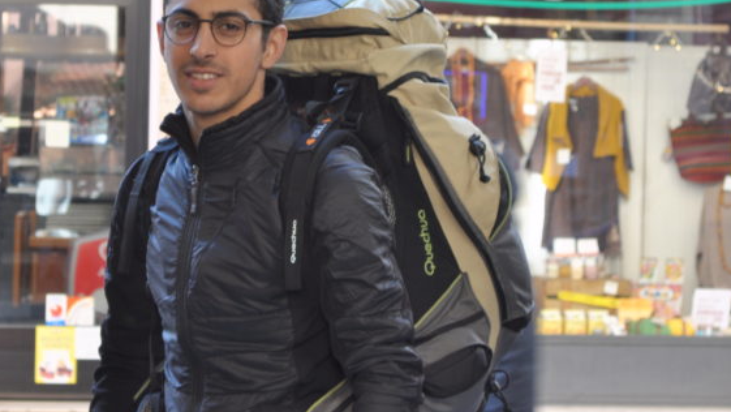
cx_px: 289
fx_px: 2595
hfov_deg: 16.0
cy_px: 133
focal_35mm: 134
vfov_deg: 9.1
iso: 200
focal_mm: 55
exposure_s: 1/40
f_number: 6.3
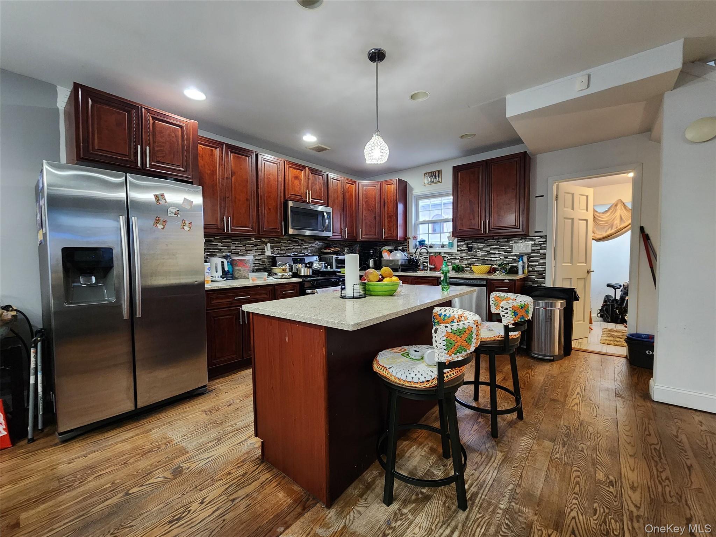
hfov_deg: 106.2
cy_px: 268
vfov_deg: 89.9
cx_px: 358
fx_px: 269
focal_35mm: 13
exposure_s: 1/30
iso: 500
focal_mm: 2.2
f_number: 2.2
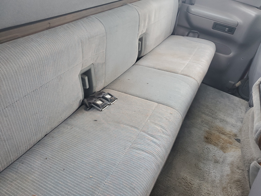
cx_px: 130
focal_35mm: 26
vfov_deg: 53.1
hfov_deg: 67.3
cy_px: 98
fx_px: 196
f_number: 1.5
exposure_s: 1/60.2
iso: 89
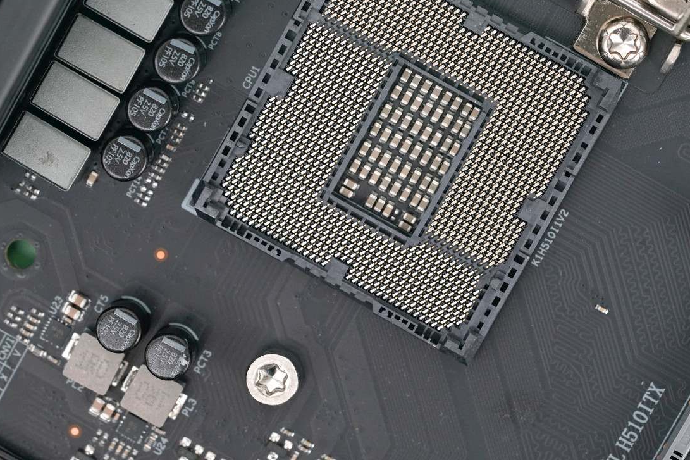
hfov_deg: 15.5
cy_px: 150
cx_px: 388
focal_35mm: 132
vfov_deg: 10.4
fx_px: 2529
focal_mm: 90
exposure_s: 1/160
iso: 2000
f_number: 6.3
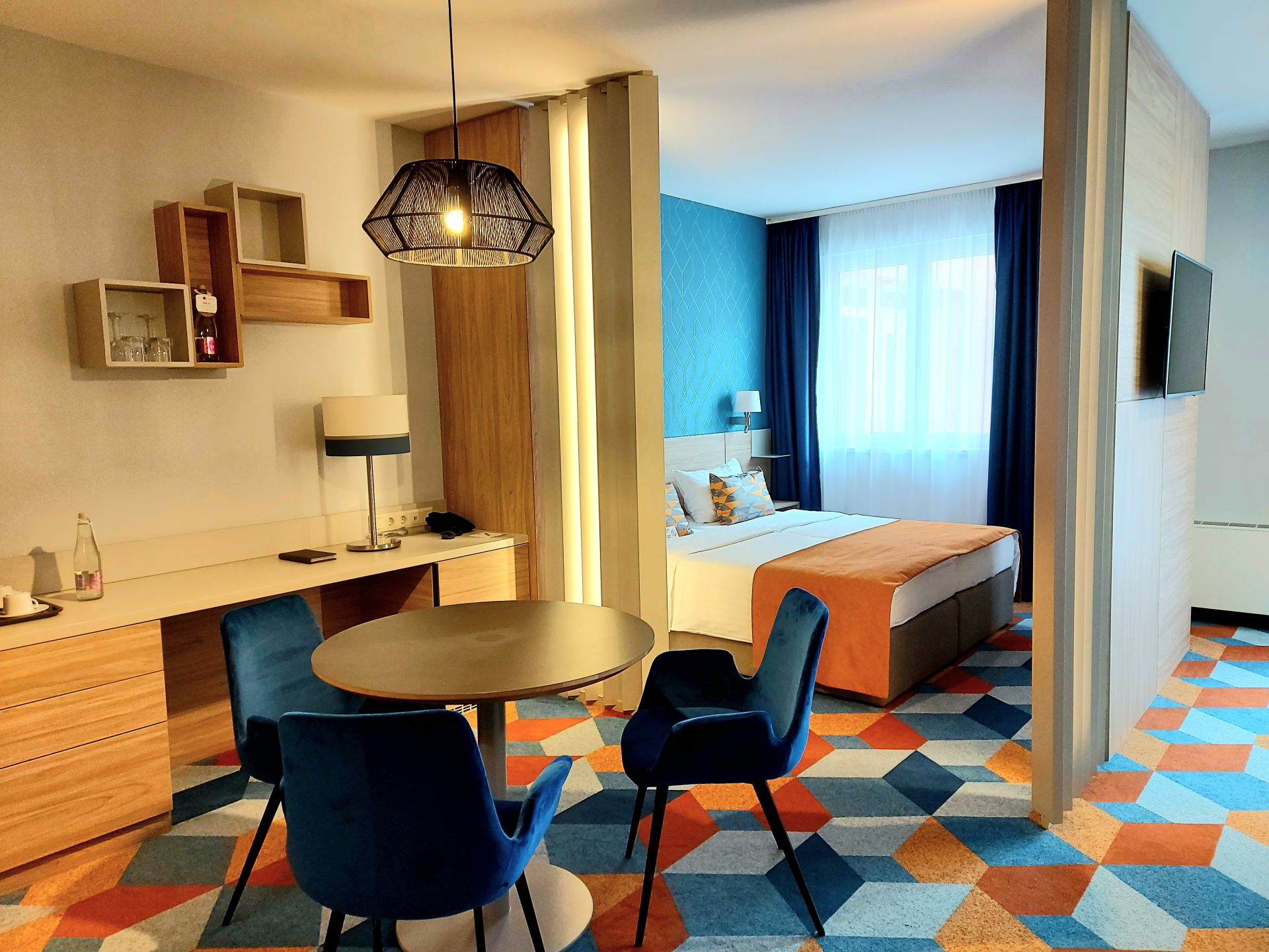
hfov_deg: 71.6
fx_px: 880
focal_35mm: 24
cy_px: 476
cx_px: 634
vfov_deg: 56.8
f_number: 1.8
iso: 125
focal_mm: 5.23
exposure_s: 1/50
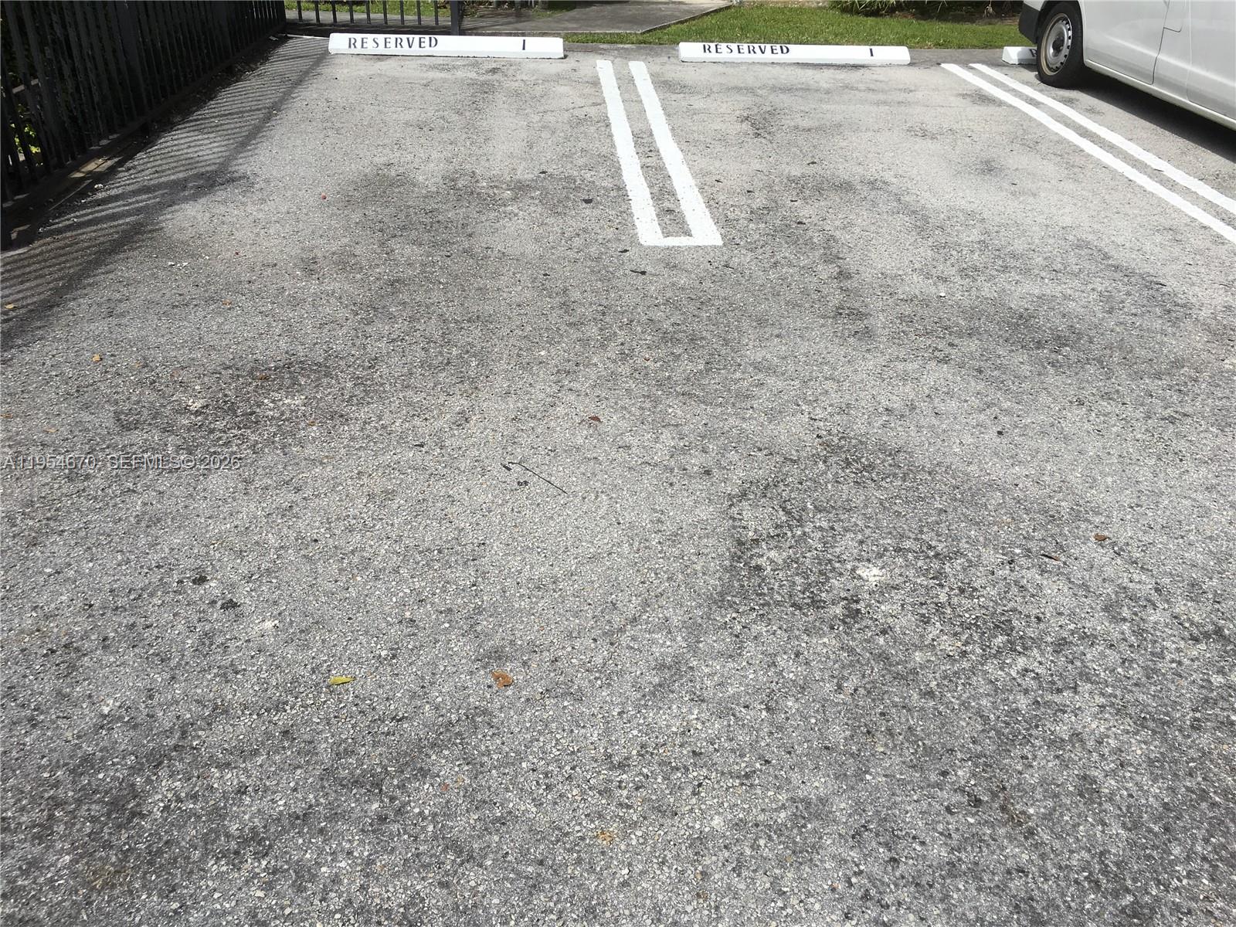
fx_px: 1035
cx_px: 618
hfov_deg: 61.7
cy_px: 464
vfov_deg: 48.2
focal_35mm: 29
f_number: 2.2
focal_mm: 4.15
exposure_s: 1/1832
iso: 25
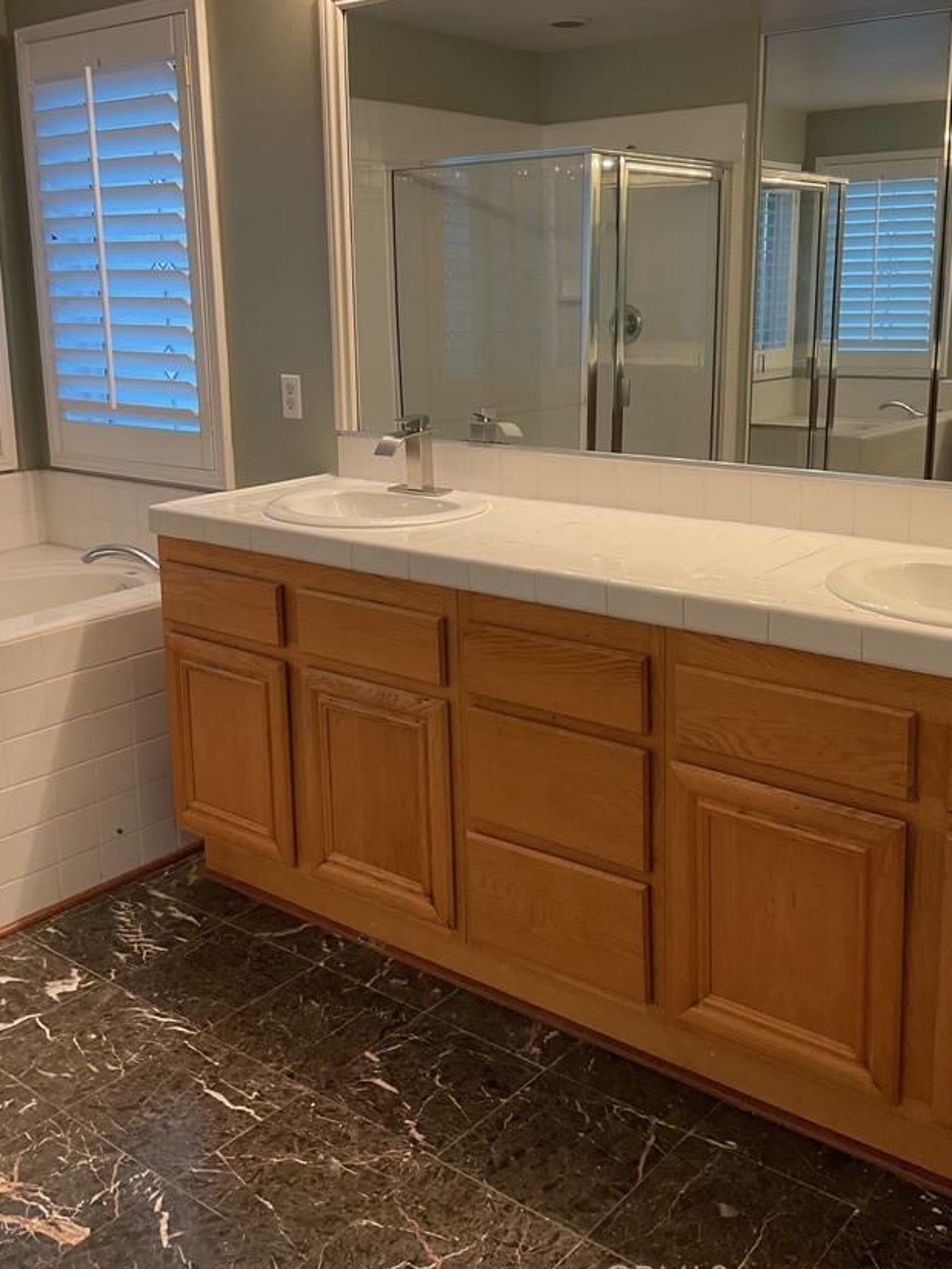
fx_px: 1320
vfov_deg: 51.0
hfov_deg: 39.6
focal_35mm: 36
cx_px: 531
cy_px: 514
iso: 64
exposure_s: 1/60
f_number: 1.8
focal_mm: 3
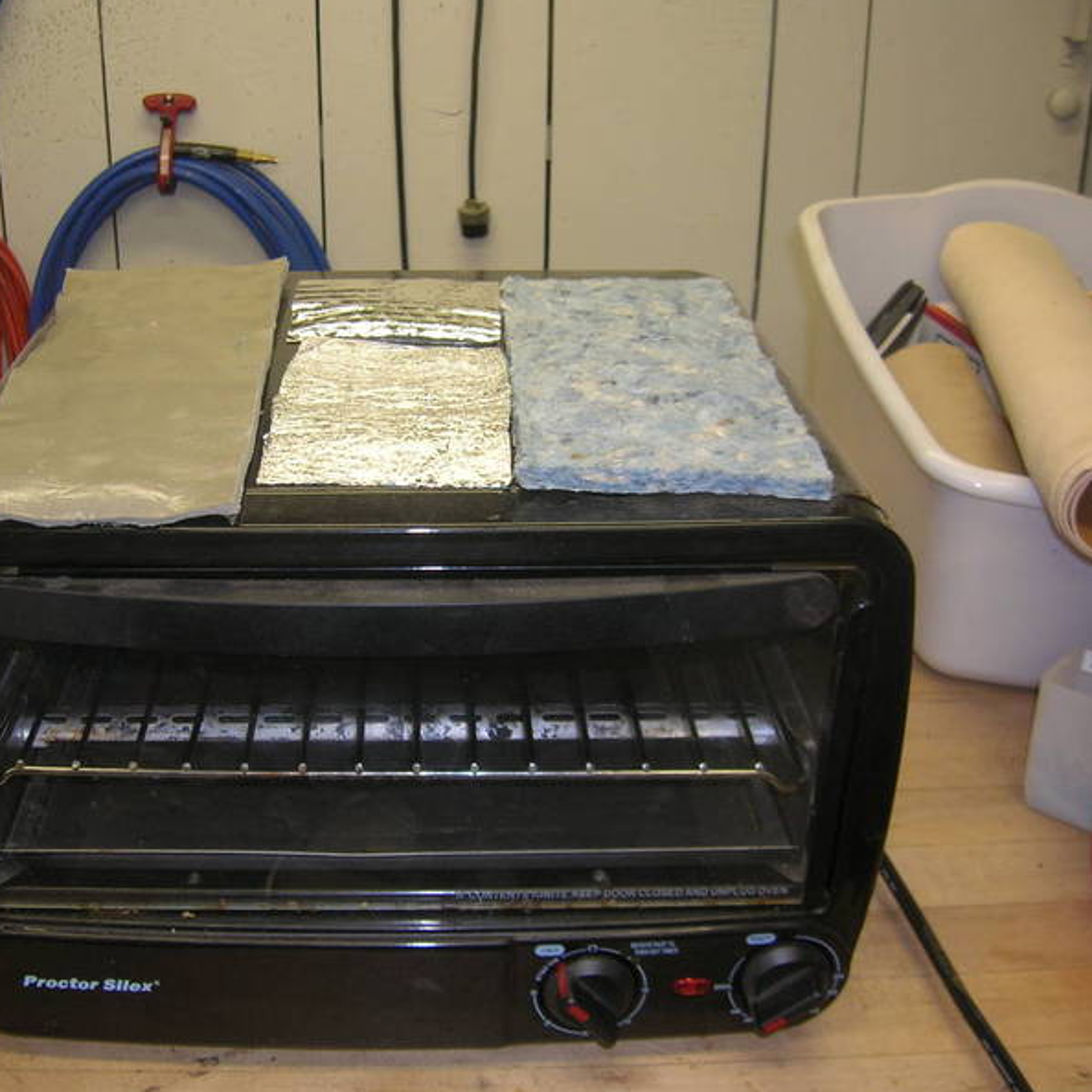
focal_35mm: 41
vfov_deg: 40.9
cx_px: 404
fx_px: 1463
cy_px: 537
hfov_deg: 40.6
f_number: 2.9
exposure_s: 1/30
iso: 50
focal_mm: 5.7
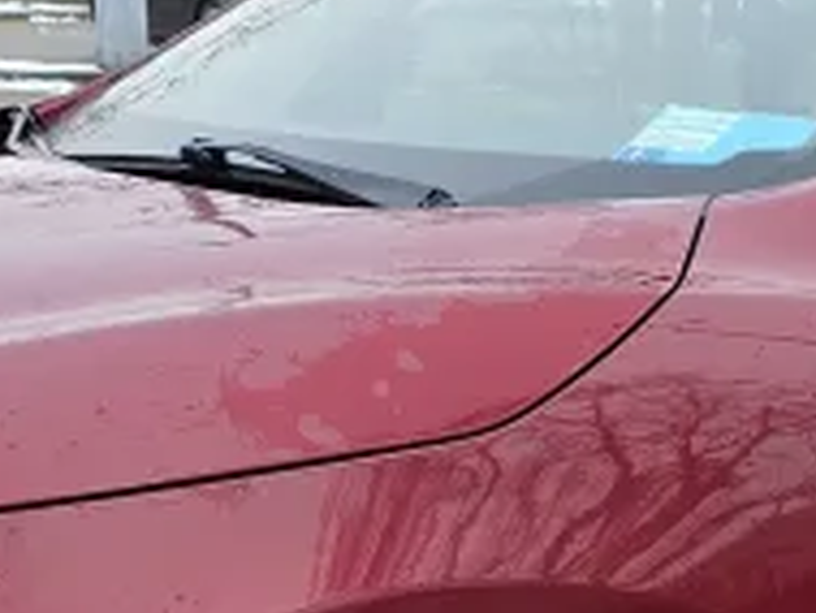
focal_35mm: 156
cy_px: 1002
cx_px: 544
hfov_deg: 12.6
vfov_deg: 9.2
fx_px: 3680
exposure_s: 1/180
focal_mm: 6.3
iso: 50
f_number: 1.7
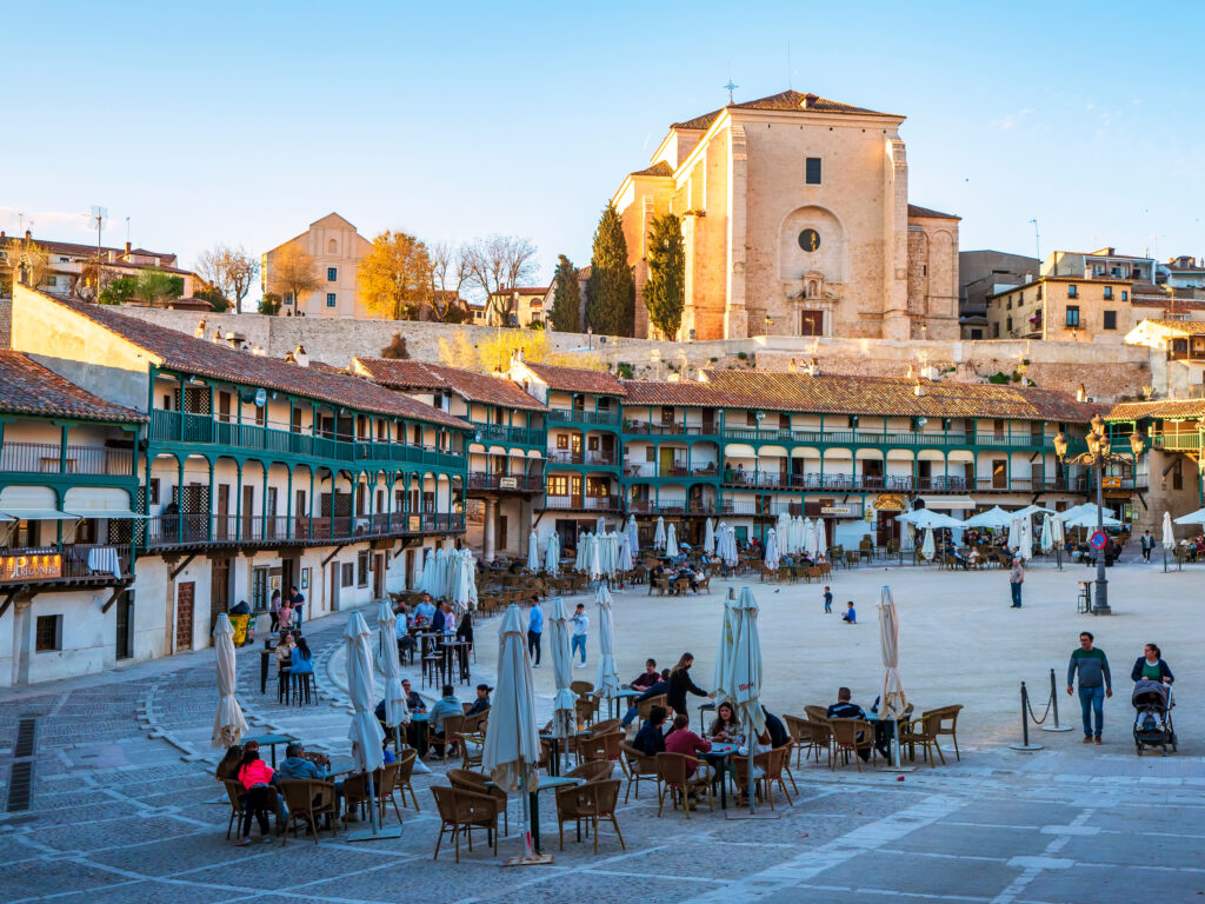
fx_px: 1323
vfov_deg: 37.7
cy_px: 452
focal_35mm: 38
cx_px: 602
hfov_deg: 49.0
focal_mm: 19
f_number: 2.8
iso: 200
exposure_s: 1/1000
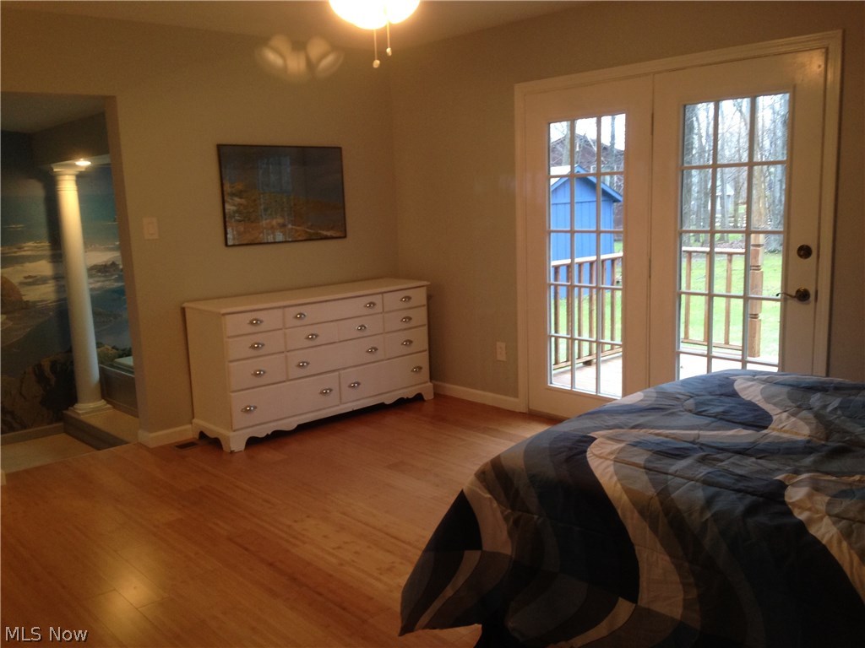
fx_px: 825
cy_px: 324
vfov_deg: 42.9
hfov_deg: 55.4
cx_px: 432
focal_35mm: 33
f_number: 2.4
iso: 100
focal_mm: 4.12
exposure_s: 1/20
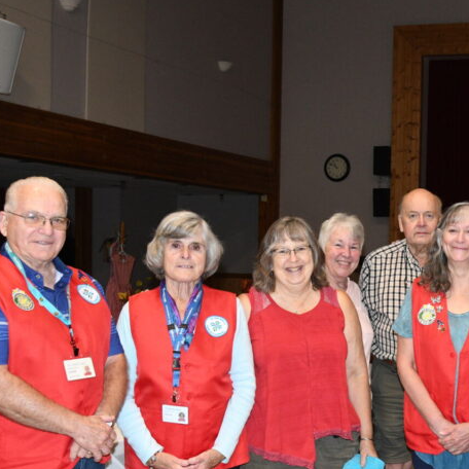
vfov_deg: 27.1
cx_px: 421
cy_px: 322
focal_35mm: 63
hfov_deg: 26.4
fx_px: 966
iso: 1600
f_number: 5
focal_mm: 22
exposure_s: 1/160
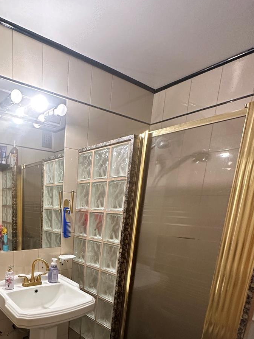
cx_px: 45
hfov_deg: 52.5
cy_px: 261
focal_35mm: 24
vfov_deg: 66.3
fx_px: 235
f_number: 2.2
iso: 400
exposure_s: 1/60
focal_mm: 2.22
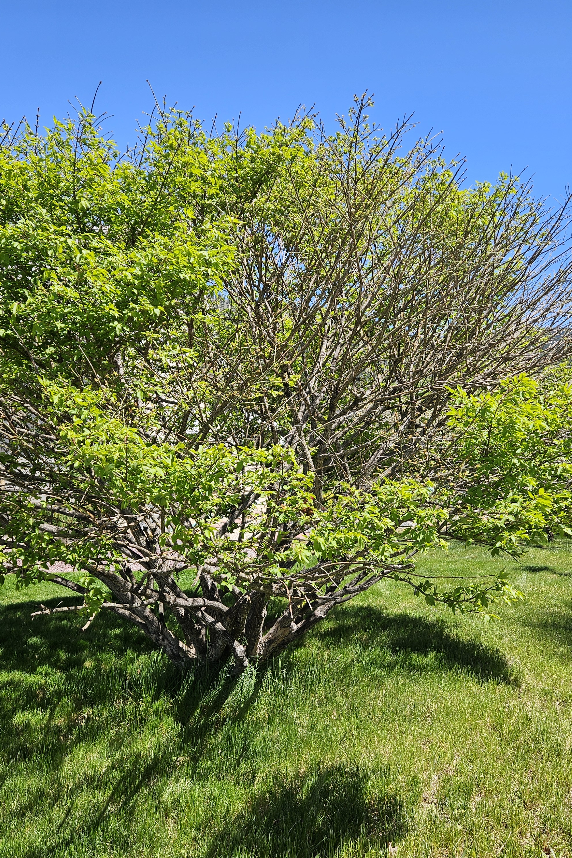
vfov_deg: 58.7
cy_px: 430
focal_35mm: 32
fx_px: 763
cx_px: 341
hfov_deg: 40.9
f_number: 1.8
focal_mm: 5.4
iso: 25
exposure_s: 1/1114
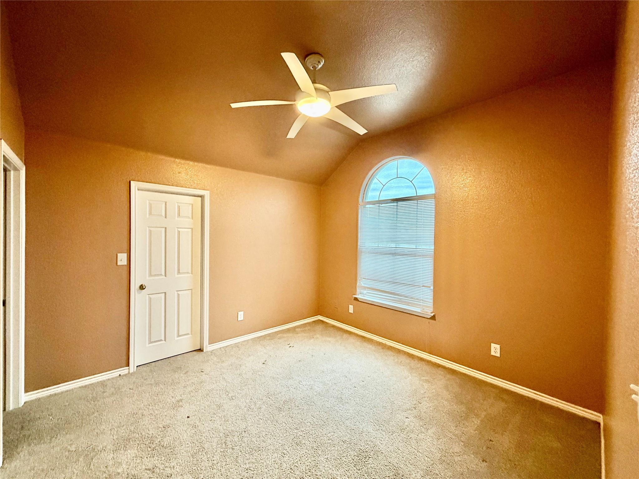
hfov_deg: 102.1
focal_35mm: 14
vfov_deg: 85.7
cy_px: 240
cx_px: 320
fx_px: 258
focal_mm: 2.22
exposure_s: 1/60
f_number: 2.2
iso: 400
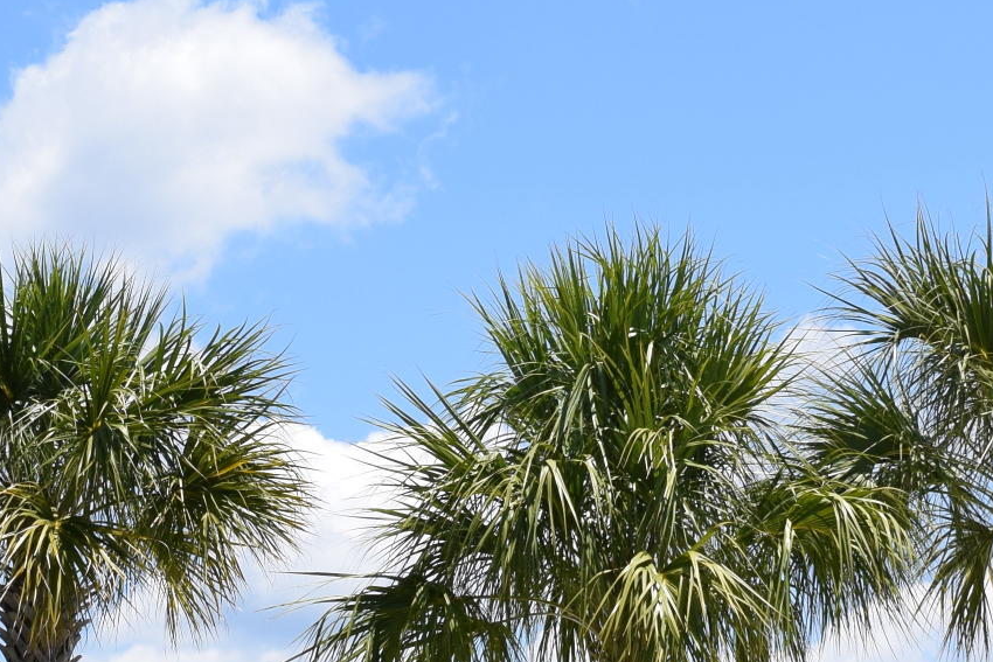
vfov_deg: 10.7
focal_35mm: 127
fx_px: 3503
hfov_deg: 16.1
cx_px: 326
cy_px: 585
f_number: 10
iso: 200
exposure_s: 1/400
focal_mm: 24
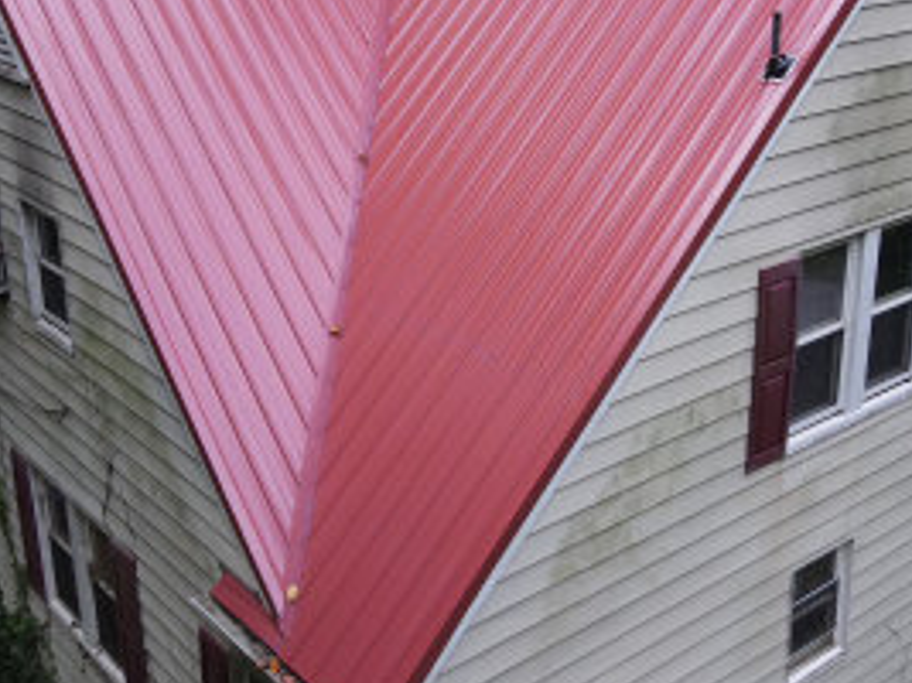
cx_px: 461
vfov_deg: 32.0
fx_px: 1185
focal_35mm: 45
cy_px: 248
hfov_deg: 42.1
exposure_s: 1/8
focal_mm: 4.5
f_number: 2.8
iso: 780
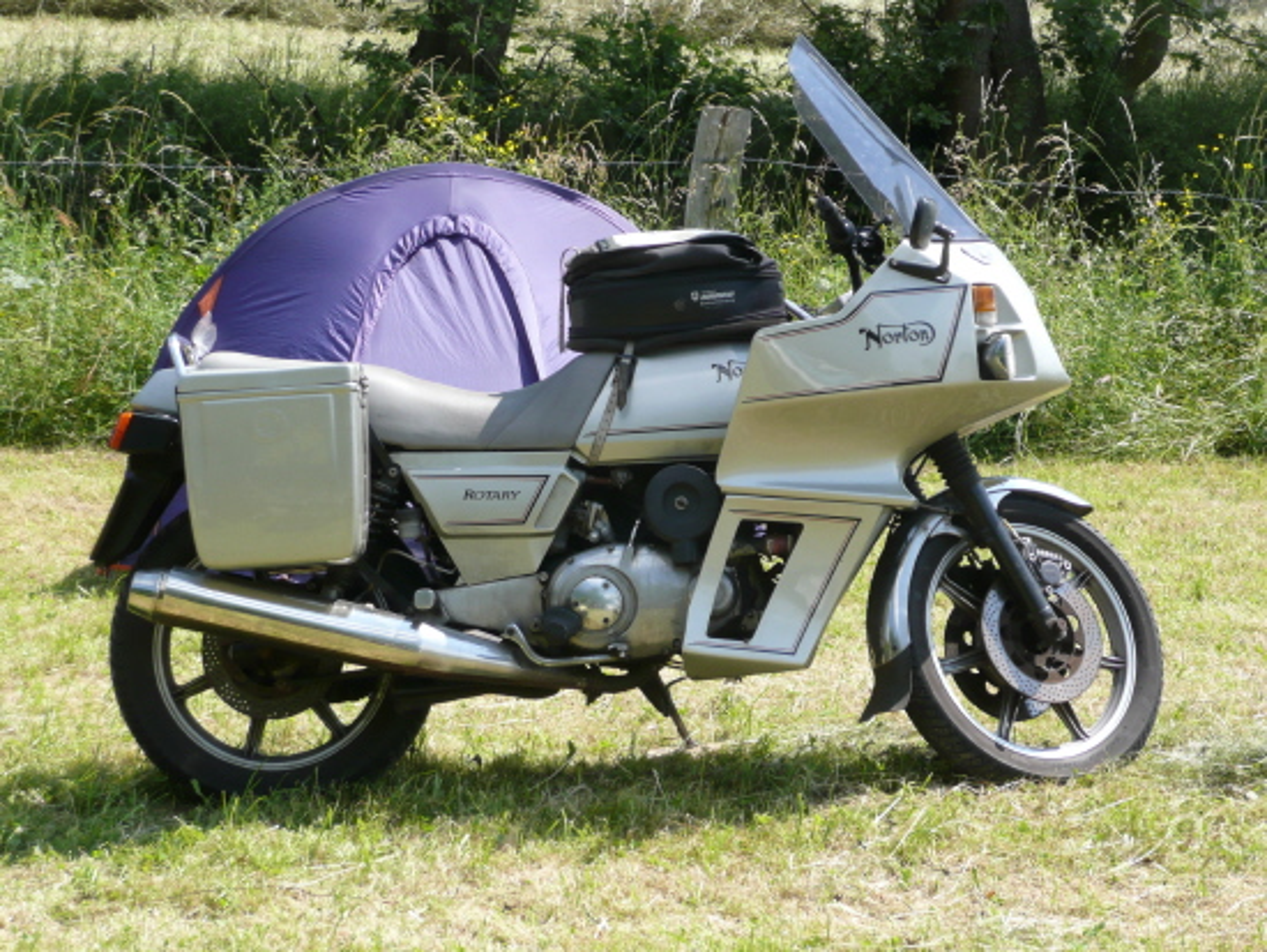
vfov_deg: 13.2
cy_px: 476
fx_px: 4101
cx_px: 634
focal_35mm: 112
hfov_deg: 17.6
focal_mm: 18.4
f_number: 4.7
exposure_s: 1/250
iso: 100
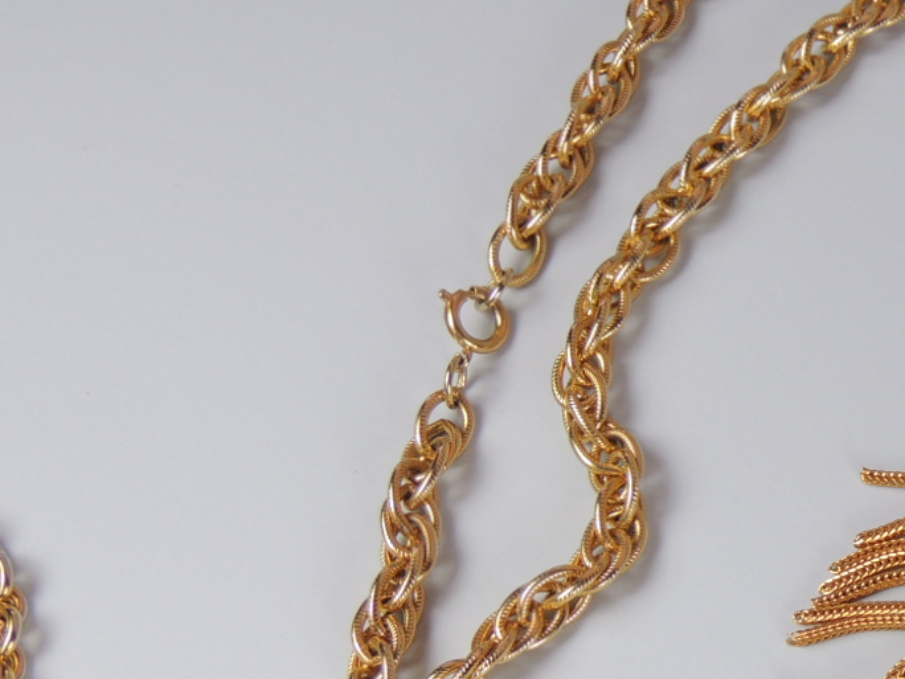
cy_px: 438
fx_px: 2876
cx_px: 1057
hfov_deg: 17.2
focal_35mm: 110
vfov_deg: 13.4
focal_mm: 8.3
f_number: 3.5
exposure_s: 1/60
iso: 100
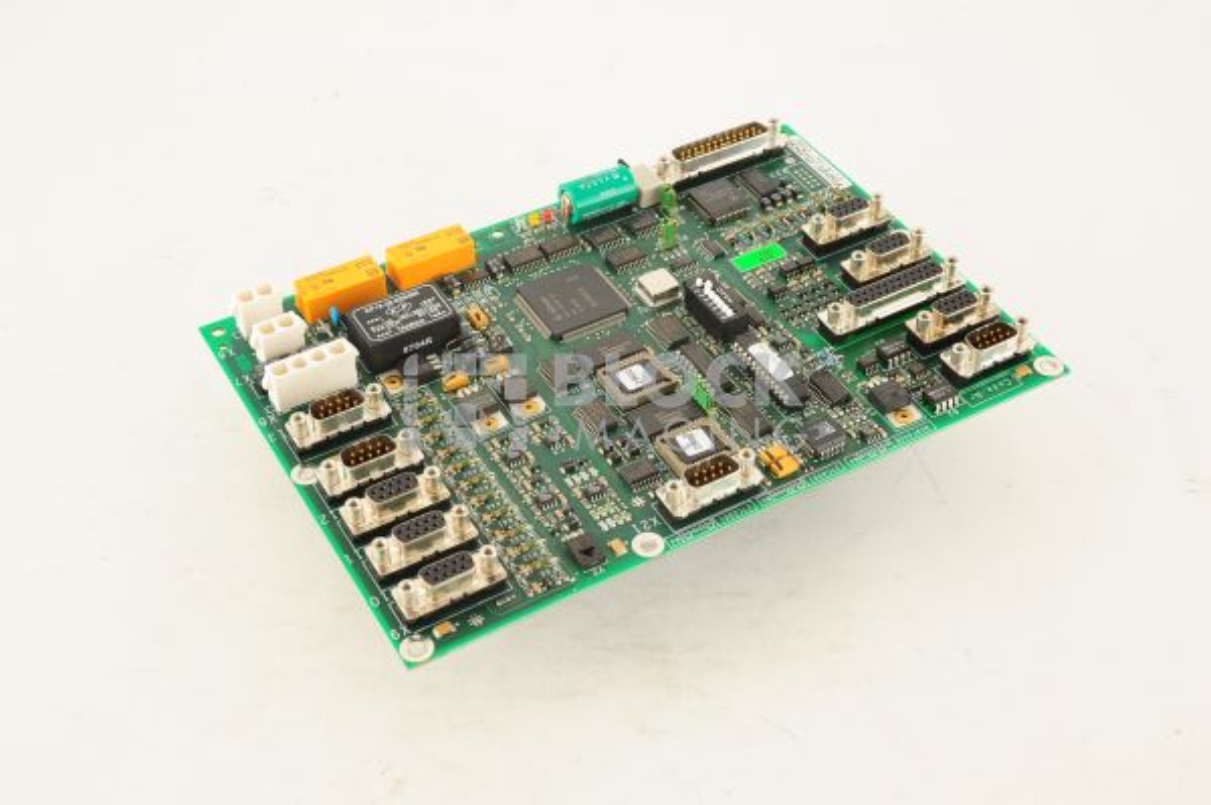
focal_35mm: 50
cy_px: 402
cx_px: 606
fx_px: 1681
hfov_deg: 39.6
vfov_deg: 26.9
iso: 1600
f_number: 11
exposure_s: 1/125
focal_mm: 50
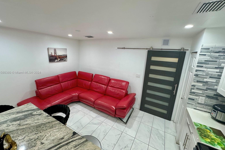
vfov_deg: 77.3
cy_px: 73
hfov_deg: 100.4
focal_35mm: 15
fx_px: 94
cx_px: 110
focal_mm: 2.22
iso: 200
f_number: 2.2
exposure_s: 1/60
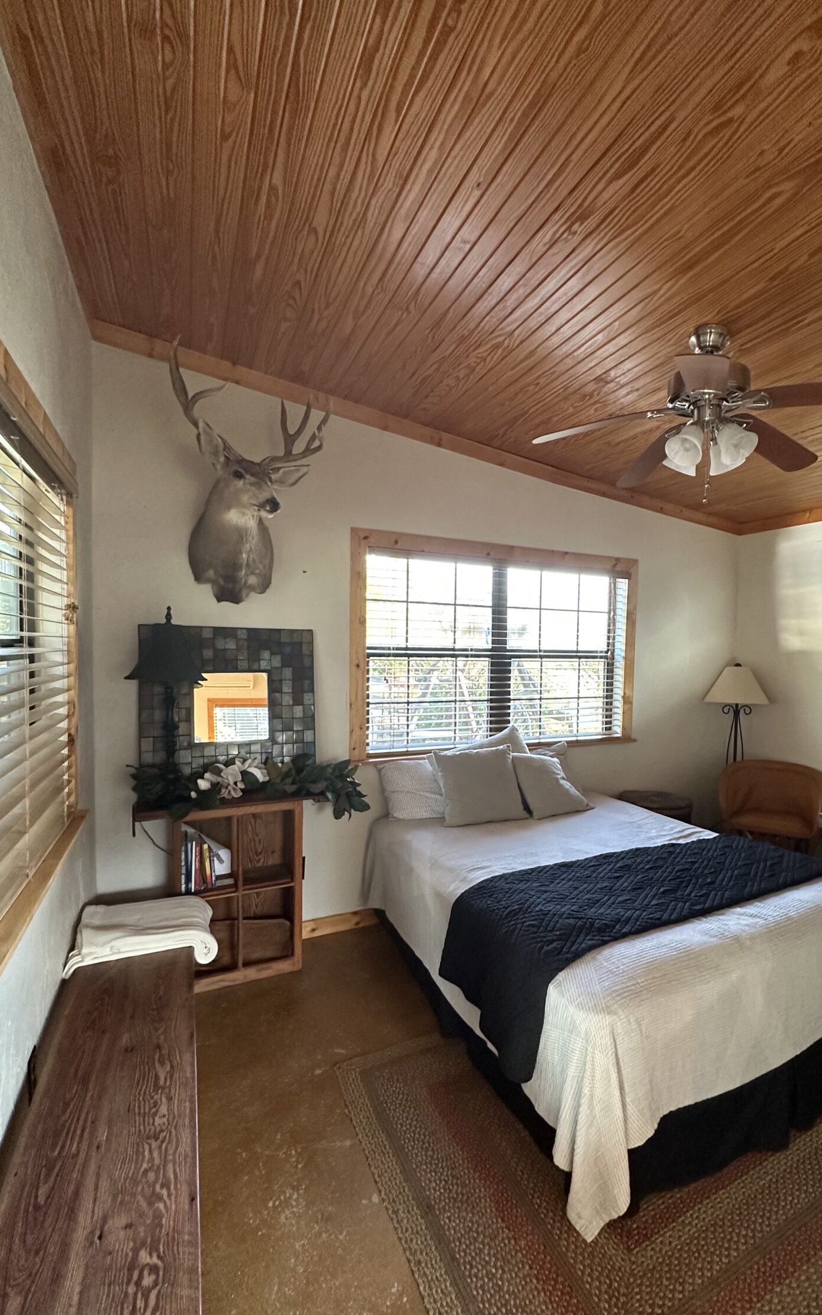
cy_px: 680
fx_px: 609
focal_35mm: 17
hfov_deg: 67.2
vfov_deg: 94.3
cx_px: 500
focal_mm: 2.22
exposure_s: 1/80
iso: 320
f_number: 2.2
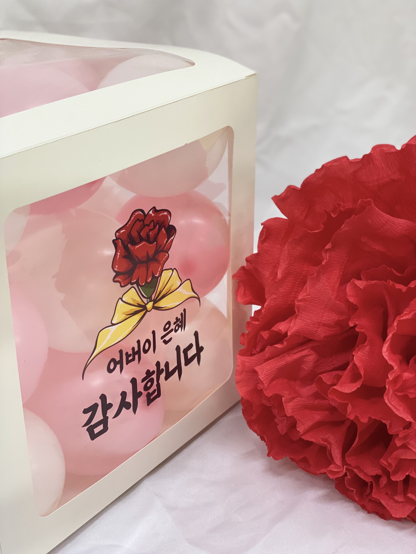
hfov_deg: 28.0
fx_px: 833
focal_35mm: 52
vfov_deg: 36.8
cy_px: 277
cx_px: 208
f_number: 2
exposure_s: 1/120
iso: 160
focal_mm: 6
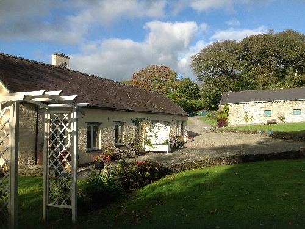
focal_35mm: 35
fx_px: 308
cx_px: 152
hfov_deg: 52.6
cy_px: 114
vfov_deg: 40.7
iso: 50
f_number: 2.4
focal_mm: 4.28
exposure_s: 1/1163
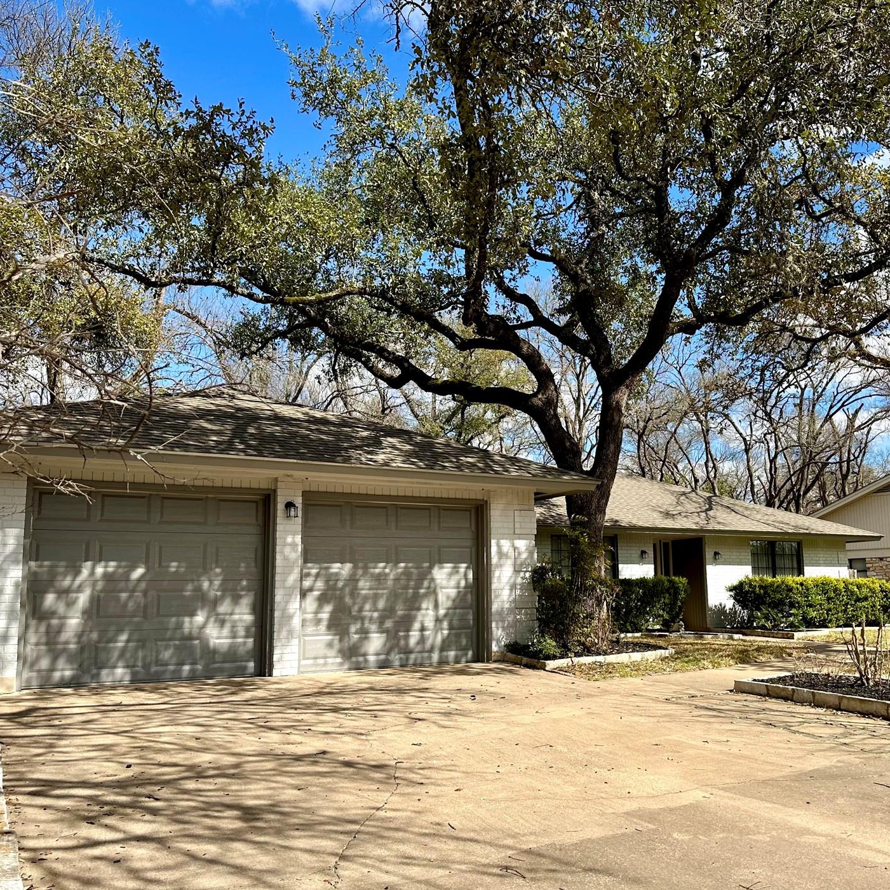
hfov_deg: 52.1
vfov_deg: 52.5
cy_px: 478
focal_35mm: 31
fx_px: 902
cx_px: 541
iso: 80
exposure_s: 1/3356
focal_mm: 6.86
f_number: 1.78
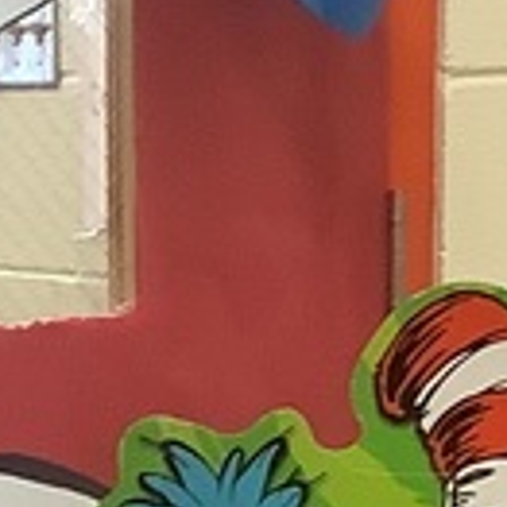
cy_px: 960
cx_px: -182
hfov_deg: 8.0
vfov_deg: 7.8
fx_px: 3563
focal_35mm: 215
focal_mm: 3.3
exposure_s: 1/50
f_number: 2.4
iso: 250
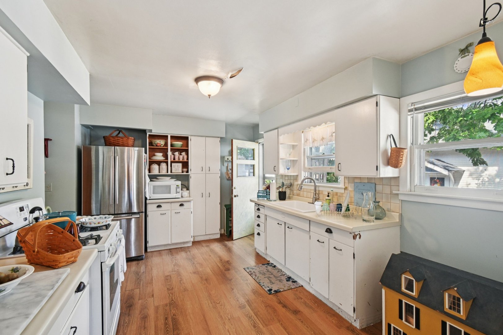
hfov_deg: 100.4
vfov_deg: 77.3
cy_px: 168
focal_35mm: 15
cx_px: 252
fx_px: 209
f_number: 8
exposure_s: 1/15
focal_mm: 10
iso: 280
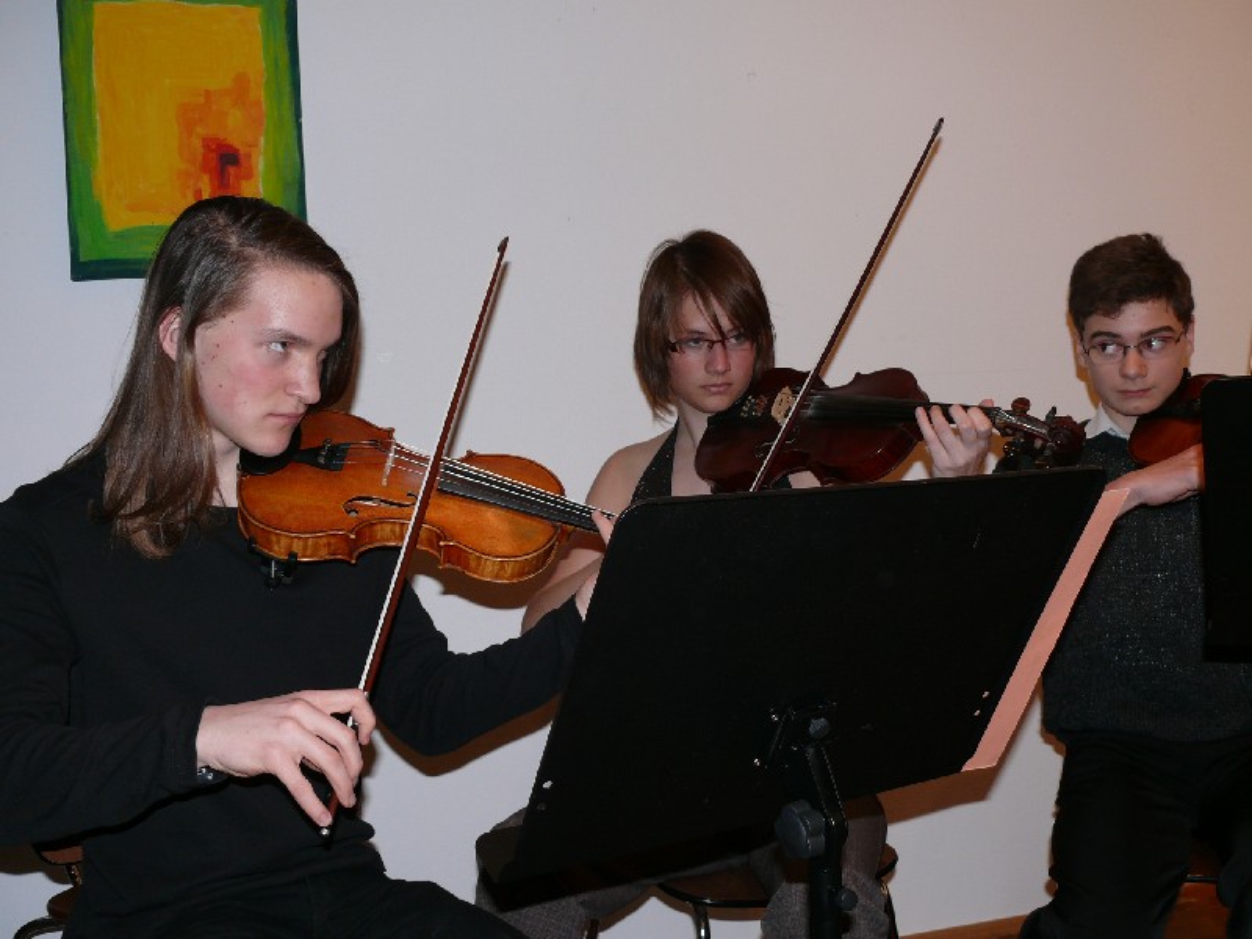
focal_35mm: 40
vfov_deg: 36.0
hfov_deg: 46.8
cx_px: 626
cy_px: 470
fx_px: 1447
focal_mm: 8
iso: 100
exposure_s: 1/30
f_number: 2.8
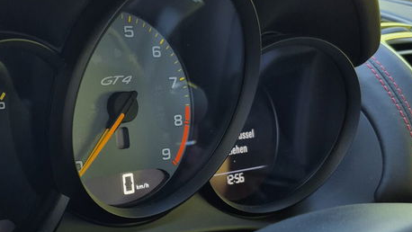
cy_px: 106
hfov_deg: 36.4
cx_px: 108
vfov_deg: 21.5
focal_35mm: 56
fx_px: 612
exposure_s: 1/180
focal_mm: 5.4
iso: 100
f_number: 1.8
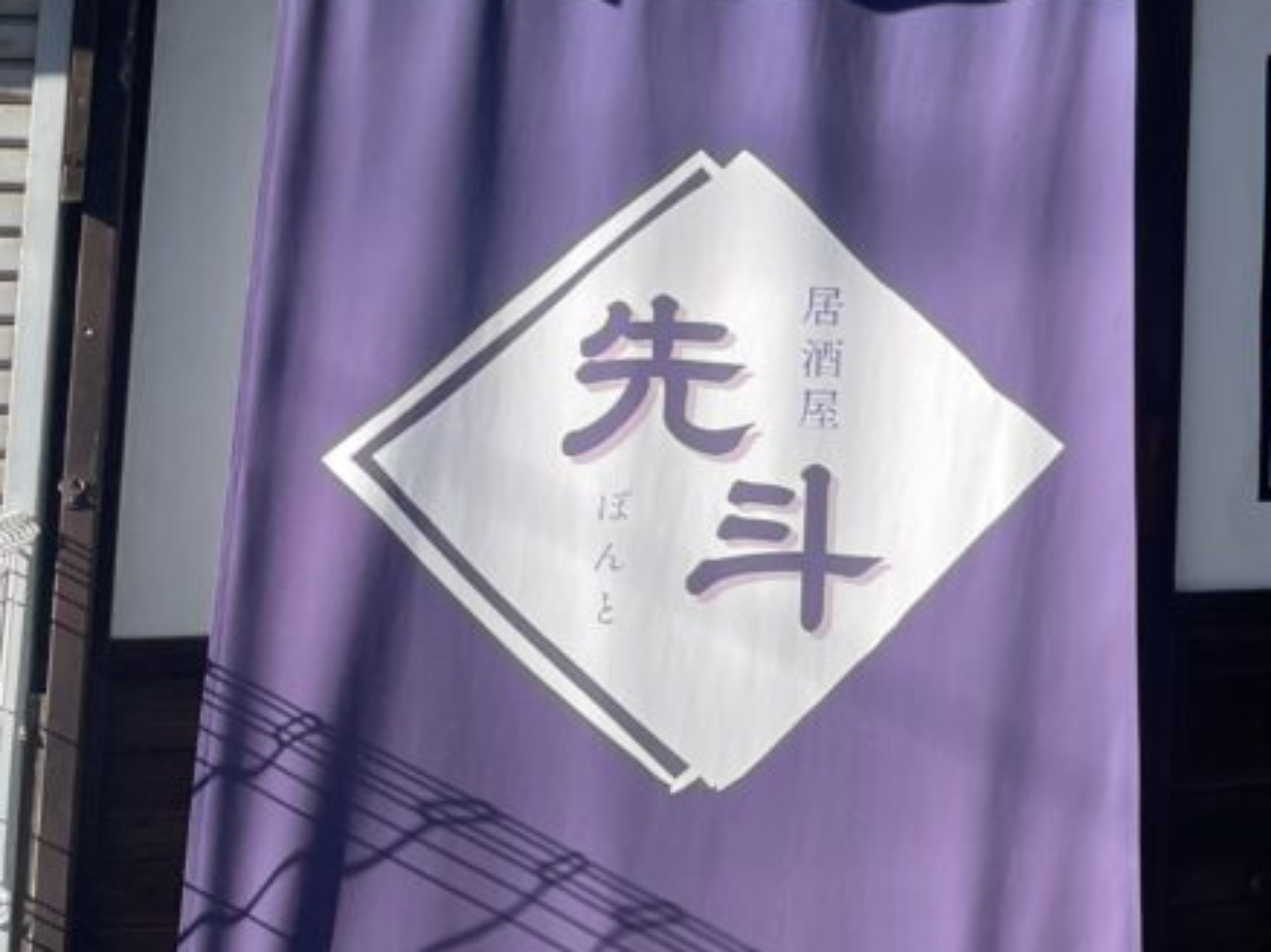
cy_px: -15
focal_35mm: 76
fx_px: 2789
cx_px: 1843
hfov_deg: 21.9
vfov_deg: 18.8
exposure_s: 1/1642
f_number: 1.6
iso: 32
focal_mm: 4.2
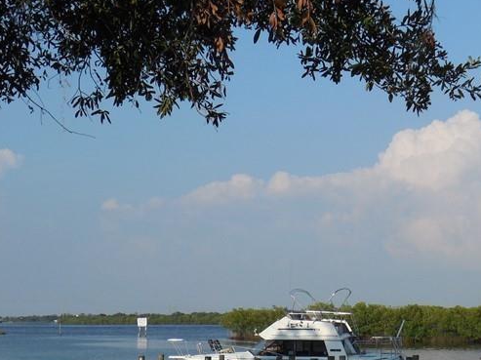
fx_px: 1097
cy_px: 274
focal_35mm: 79
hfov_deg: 24.7
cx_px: 244
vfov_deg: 18.5
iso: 125
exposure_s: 1/1250
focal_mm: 6.8
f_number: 4.2
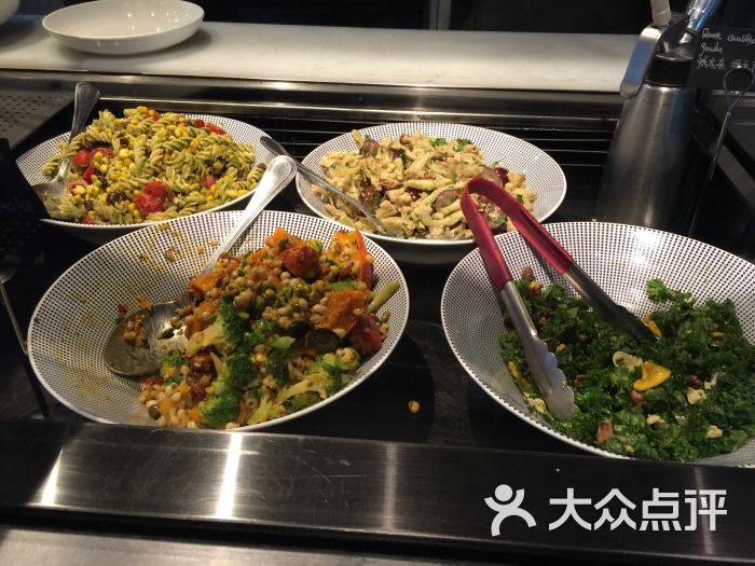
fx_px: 633
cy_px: 283
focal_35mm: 29
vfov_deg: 48.2
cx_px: 378
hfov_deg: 61.7
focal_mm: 4.15
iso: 80
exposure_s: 1/17
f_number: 2.2
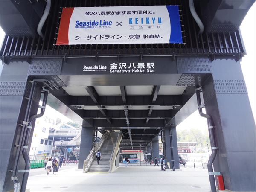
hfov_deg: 73.9
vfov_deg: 58.9
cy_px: 96
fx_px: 170
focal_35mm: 23
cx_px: 128
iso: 200
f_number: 4
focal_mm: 5
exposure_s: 1/100
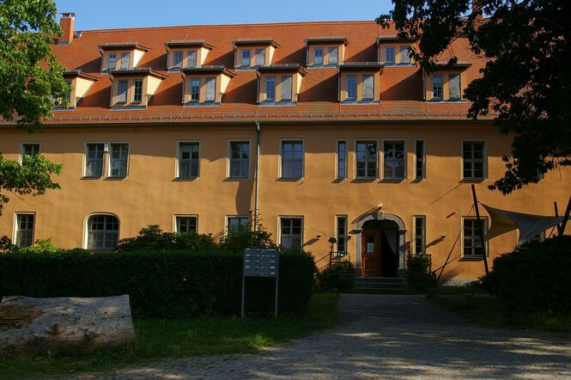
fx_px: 570
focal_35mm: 36
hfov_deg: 53.2
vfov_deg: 36.8
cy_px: 190
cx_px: 286
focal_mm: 24
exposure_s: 1/180
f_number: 9.5
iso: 200
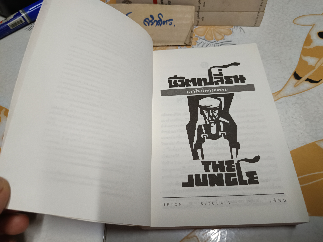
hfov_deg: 71.6
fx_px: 224
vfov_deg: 56.8
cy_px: 121
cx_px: 162
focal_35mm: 24
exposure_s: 1/50
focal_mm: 5.31
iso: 1025
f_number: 1.7
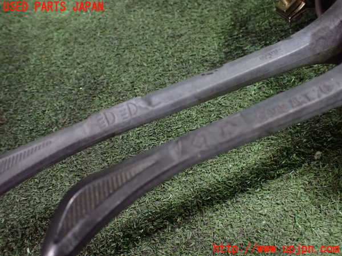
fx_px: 296
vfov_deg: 46.8
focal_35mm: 30
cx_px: 171
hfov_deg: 60.0
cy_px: 128
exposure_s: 1/60
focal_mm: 5.4
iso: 800
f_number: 2.3
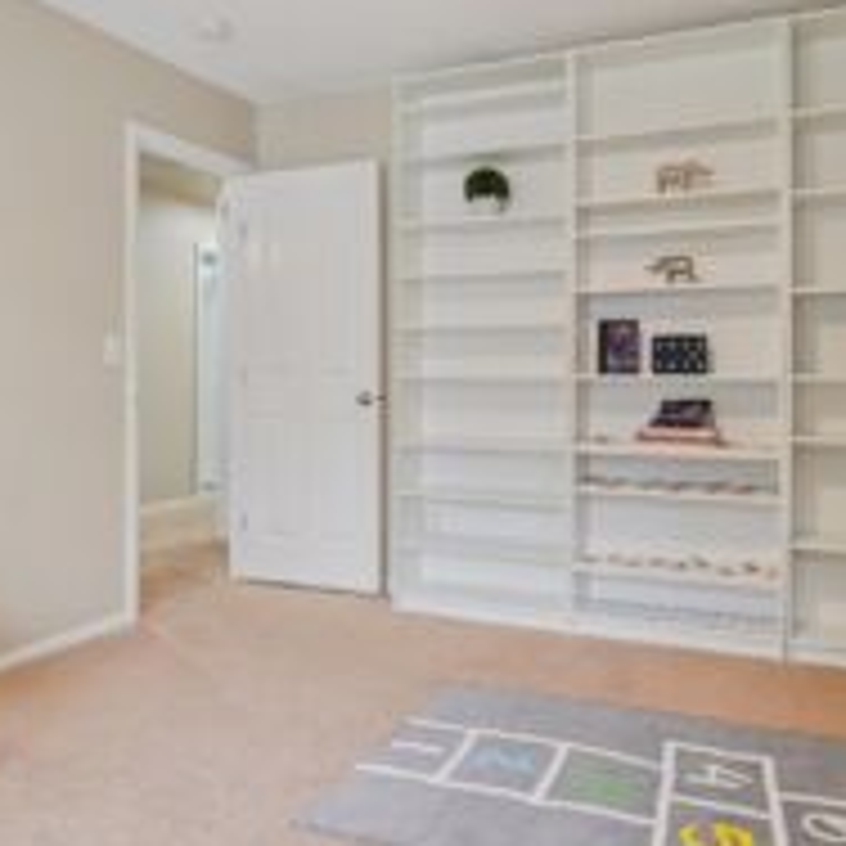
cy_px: 376
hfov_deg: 55.6
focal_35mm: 29
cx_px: 428
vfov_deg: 55.5
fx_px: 802
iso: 1600
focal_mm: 16
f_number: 8
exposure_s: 1/25
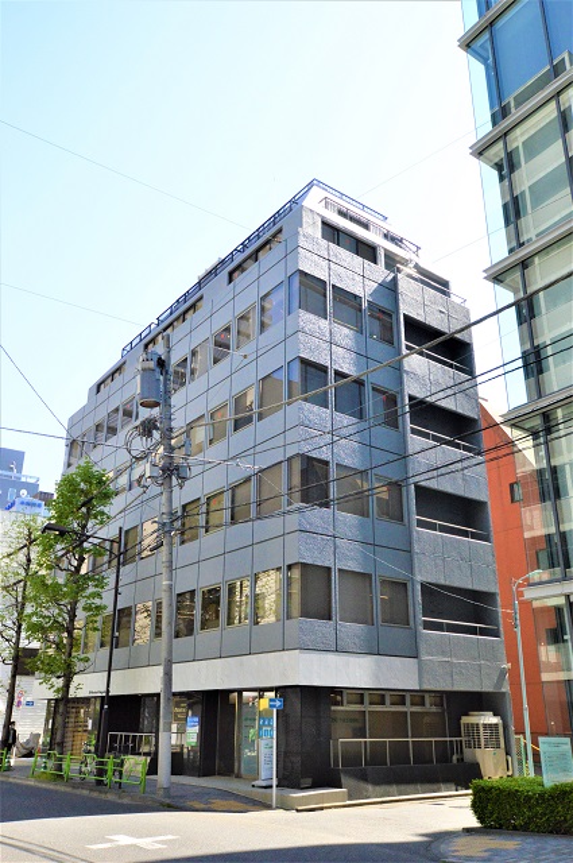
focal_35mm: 30
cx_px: 286
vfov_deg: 62.0
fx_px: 718
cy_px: 432
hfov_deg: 43.5
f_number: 8
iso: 1600
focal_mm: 20
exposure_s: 1/1000
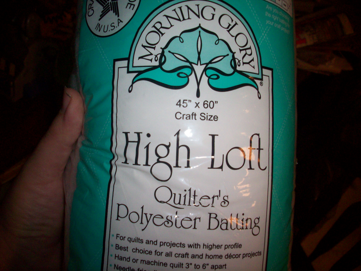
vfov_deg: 38.7
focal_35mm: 37
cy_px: 136
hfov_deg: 50.1
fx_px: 386
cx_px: 180
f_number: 2.8
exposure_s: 1/45
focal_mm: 6.2
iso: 160
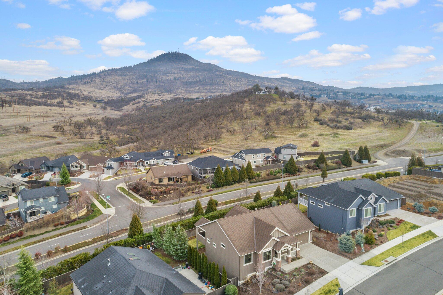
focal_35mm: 24
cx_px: 222
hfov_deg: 73.8
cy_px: 148
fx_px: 295
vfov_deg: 53.1
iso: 500
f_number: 5
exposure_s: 1/200
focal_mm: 8.8
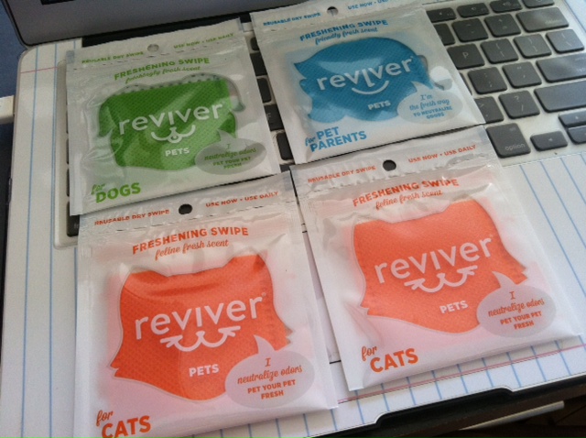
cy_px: 219
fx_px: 592
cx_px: 293
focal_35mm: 35
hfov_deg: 52.7
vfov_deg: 40.6
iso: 100
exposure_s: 1/120
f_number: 2.8
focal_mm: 3.85
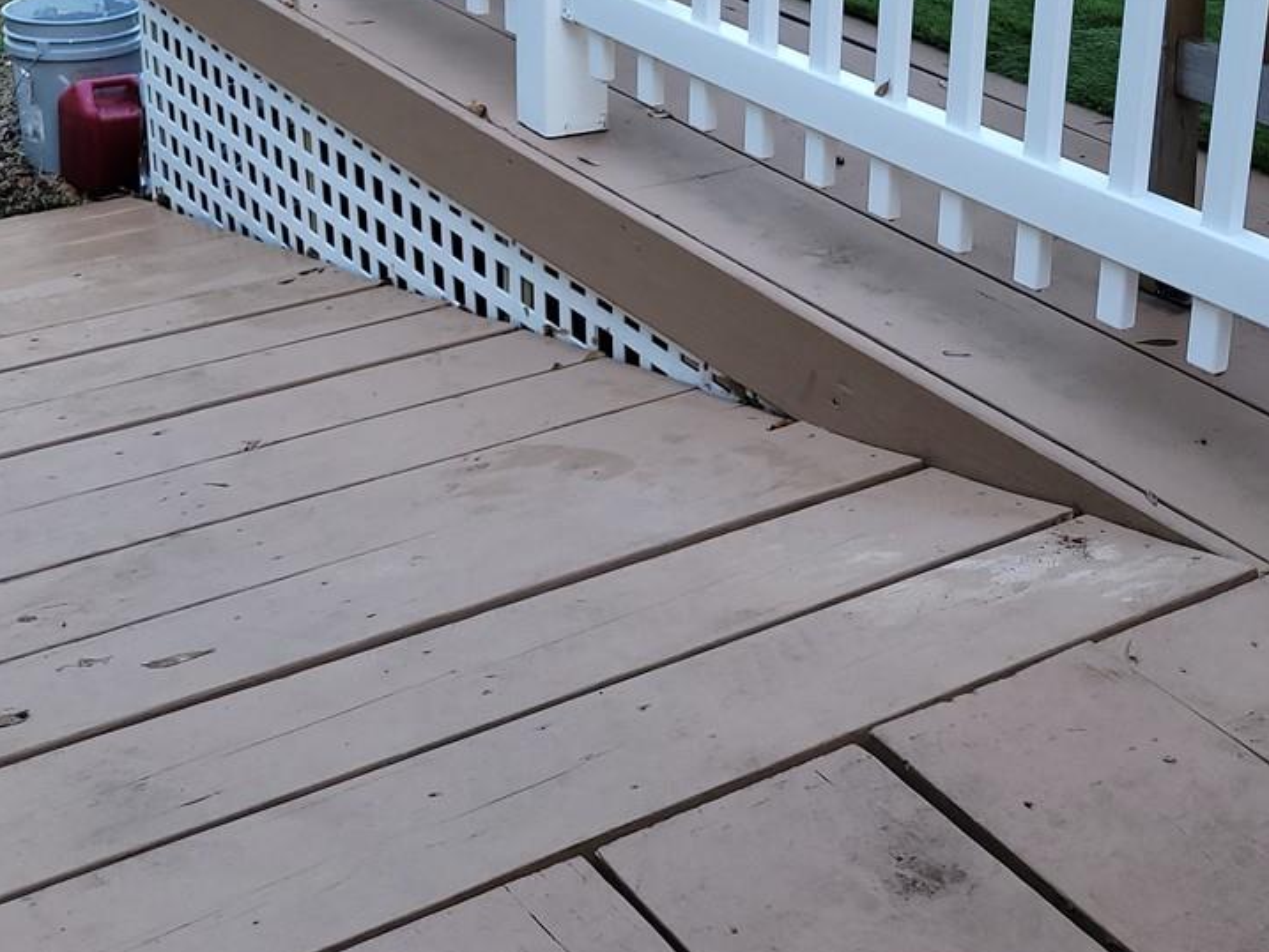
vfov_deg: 24.8
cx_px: 888
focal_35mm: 58
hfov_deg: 32.8
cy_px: 172
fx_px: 2127
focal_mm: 5.4
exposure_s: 1/120
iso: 64
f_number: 1.8
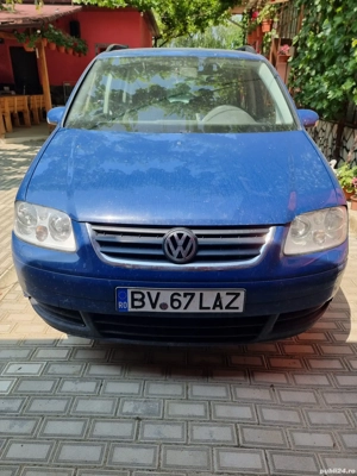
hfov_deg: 56.8
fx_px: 330
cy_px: 238
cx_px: 178
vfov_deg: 71.6
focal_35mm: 24
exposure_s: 1/352
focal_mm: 6.7
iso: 50
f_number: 1.8
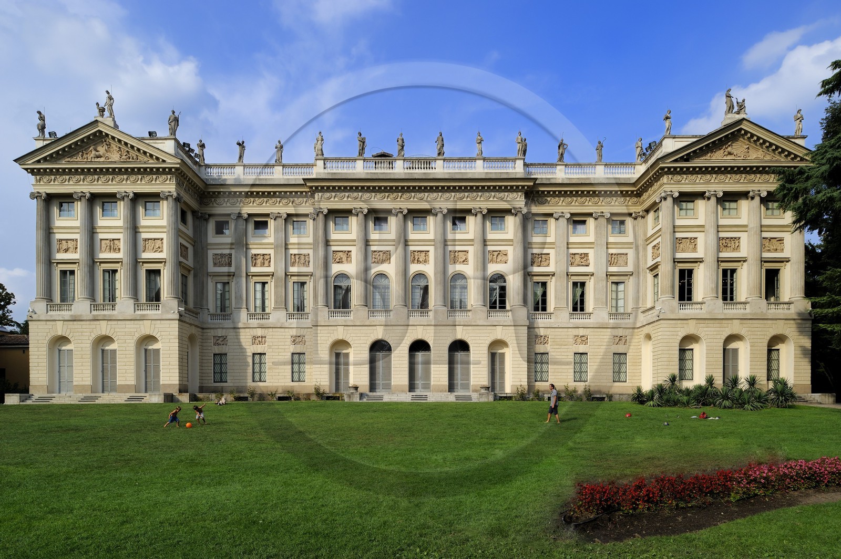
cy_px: 280
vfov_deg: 53.1
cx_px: 420
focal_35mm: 24
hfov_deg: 73.8
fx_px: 560
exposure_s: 1/200
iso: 200
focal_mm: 24
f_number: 11
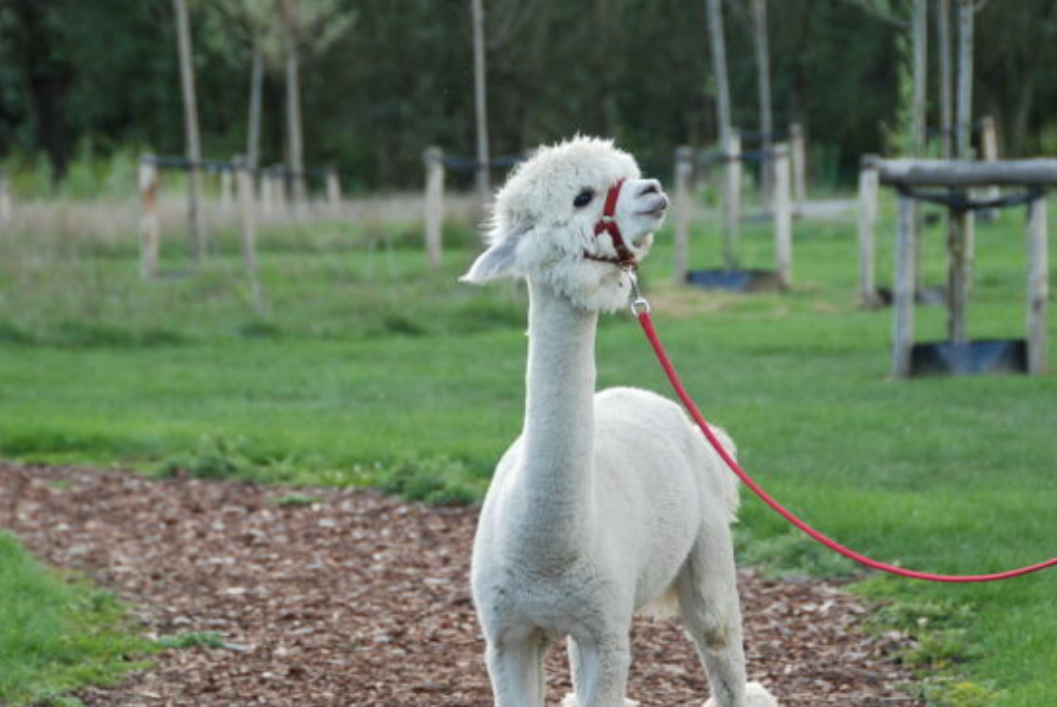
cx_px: 476
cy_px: 414
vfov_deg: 5.5
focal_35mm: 252
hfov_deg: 8.2
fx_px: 7405
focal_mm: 120
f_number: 5.6
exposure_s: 1/200
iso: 400
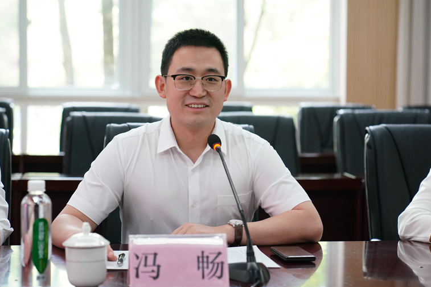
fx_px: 886
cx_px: 205
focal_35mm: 74
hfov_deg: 27.3
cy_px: 151
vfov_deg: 18.4
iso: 2000
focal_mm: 70
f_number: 2.8
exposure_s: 1/100
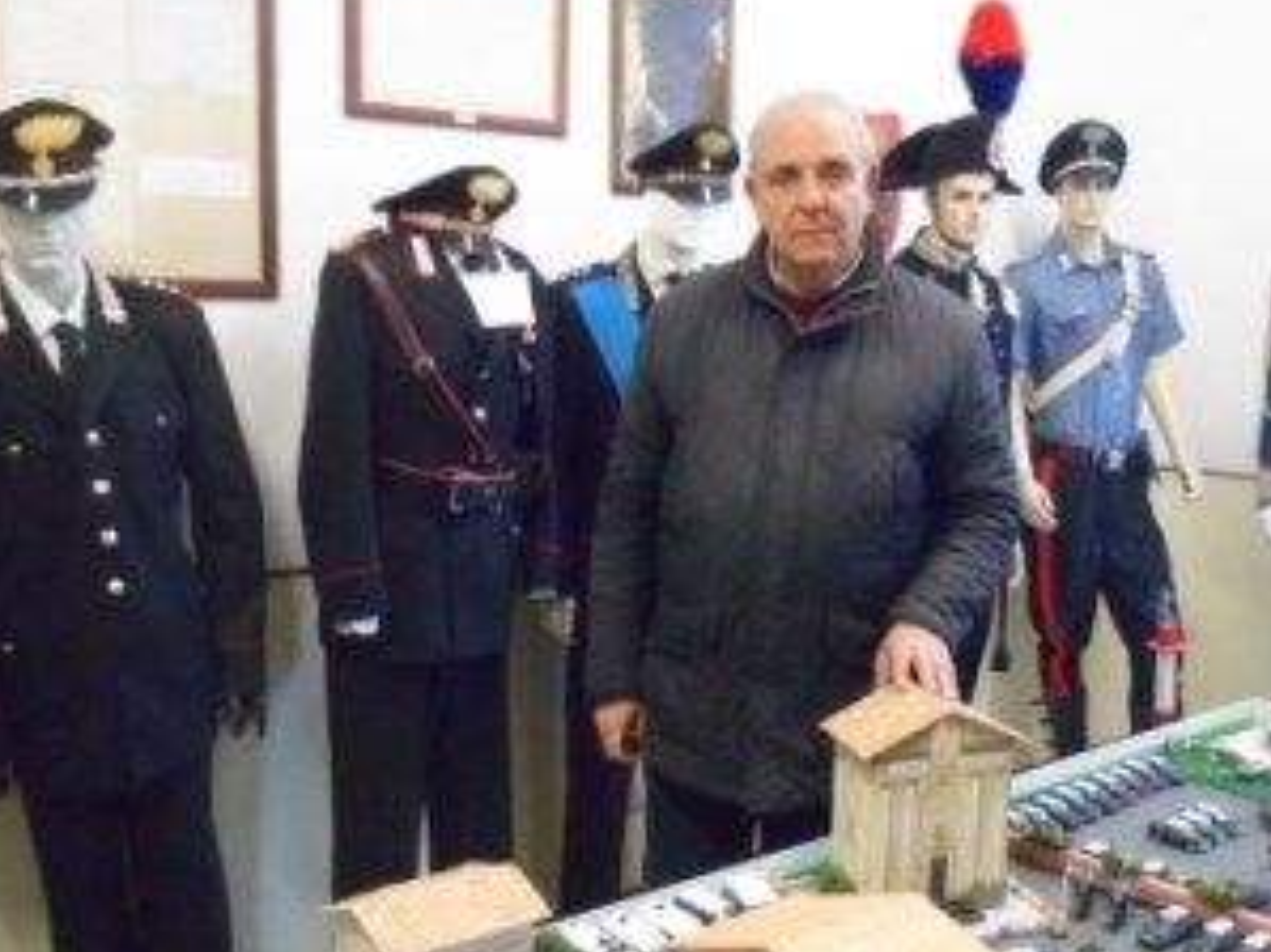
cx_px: 799
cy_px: 523
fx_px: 1431
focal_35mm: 39
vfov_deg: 36.8
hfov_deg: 47.4
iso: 800
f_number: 3.3
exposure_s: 1/30
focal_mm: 4.9
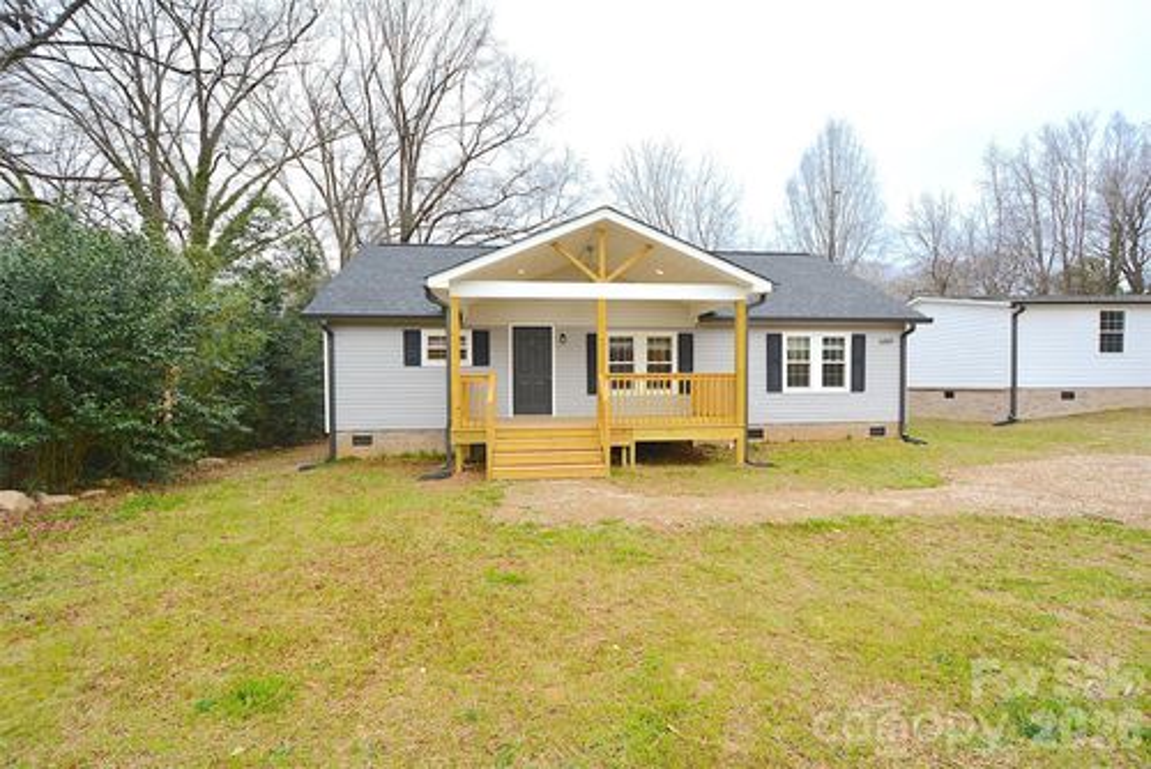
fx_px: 480
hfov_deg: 100.4
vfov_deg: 77.4
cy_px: 384
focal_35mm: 15
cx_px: 576
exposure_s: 1/125
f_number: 5.6
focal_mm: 10
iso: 200
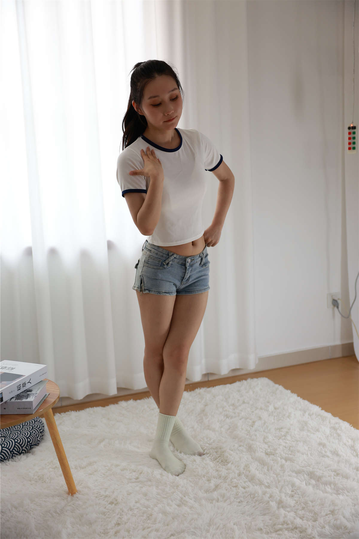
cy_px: 270
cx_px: 180
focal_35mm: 37
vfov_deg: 51.9
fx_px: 553
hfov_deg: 35.9
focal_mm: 37
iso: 400
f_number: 2.8
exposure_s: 1/320
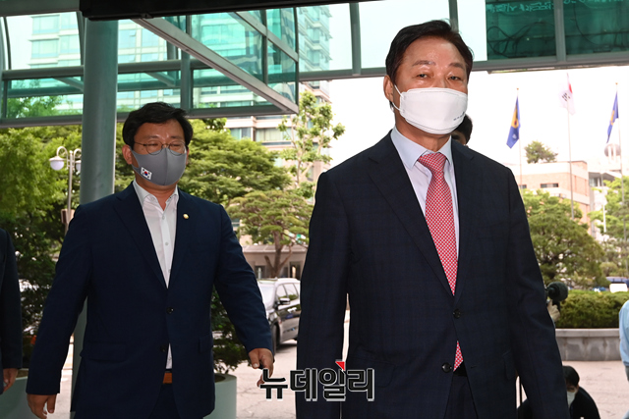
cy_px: 210
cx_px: 314
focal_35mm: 35
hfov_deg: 54.4
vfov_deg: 37.9
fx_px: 612
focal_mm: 35
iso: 800
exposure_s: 1/200
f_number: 6.3
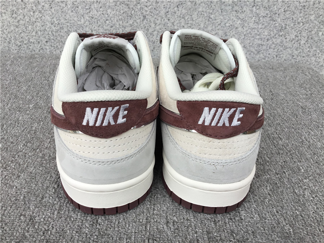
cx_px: 162
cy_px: 122
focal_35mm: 31
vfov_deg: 45.4
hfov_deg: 58.4
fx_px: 290
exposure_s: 1/104
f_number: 2.4
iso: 25
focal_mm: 3.3
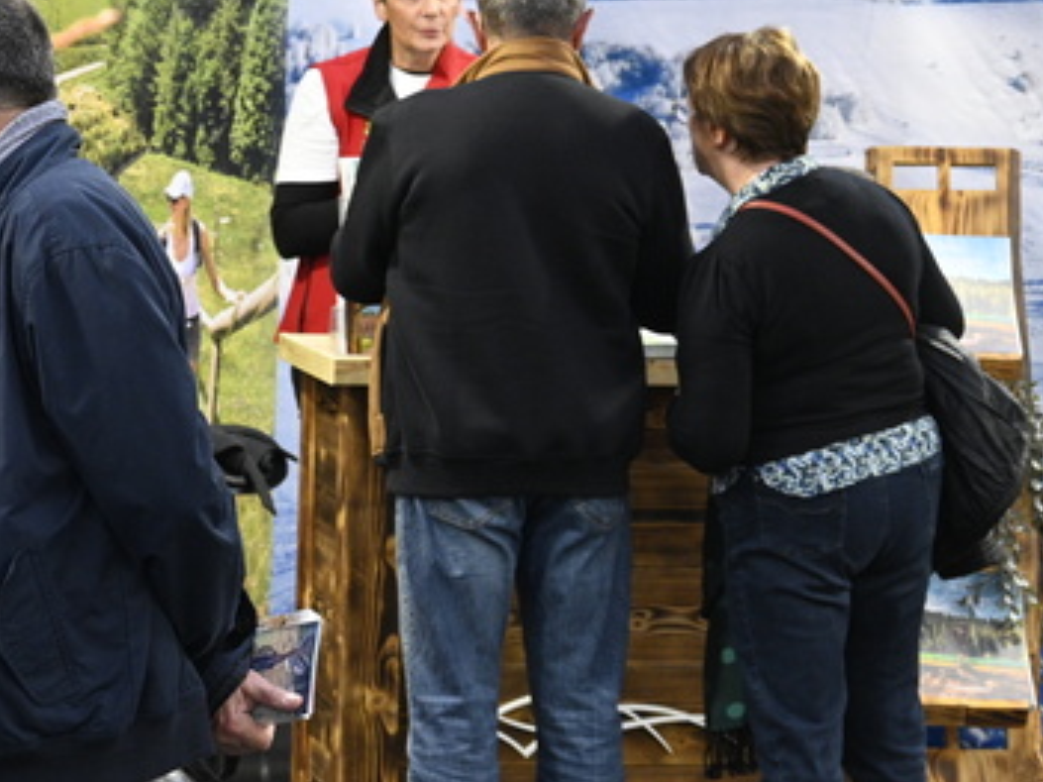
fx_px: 3855
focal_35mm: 128
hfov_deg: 15.1
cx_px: -65
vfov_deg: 11.6
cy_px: 401
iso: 2800
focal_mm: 59
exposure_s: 1/250
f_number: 6
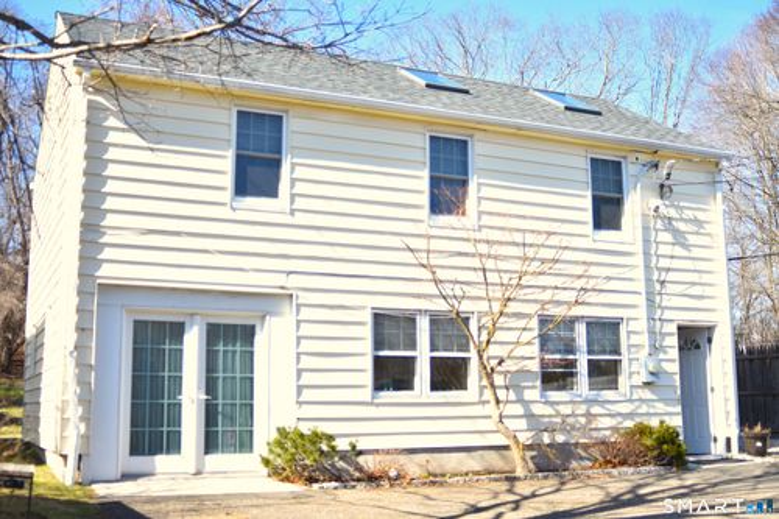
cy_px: 260
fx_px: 908
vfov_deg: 31.9
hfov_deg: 46.4
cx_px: 390
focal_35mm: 42
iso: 160
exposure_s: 1/500
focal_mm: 28
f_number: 8
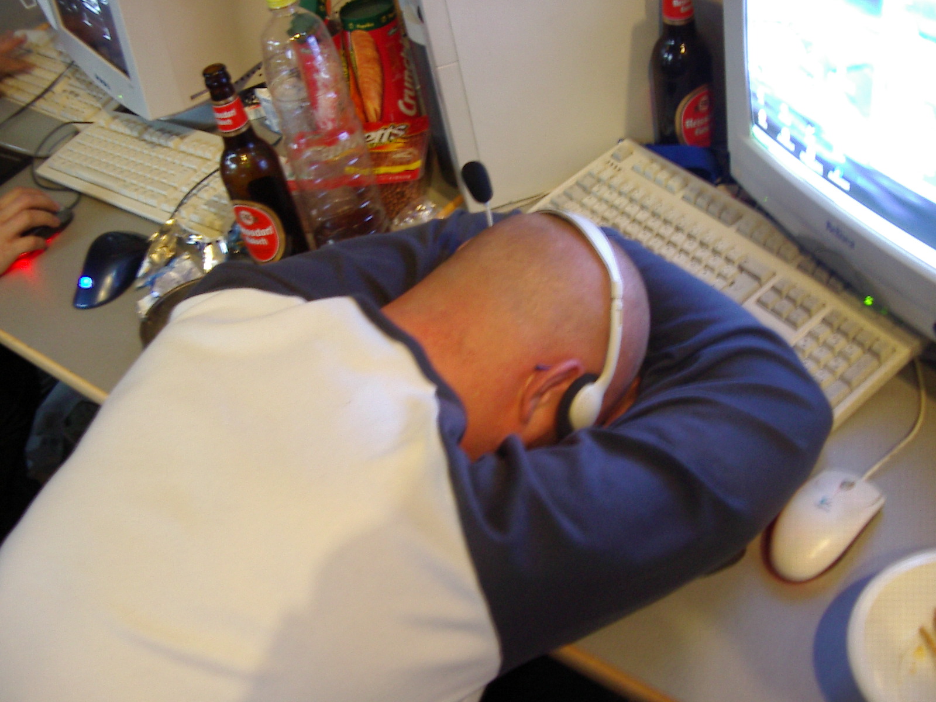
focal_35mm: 38
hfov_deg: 49.0
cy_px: 351
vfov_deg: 37.7
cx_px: 468
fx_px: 1028
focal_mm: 5.8
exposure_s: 1/1.67
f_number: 2.6
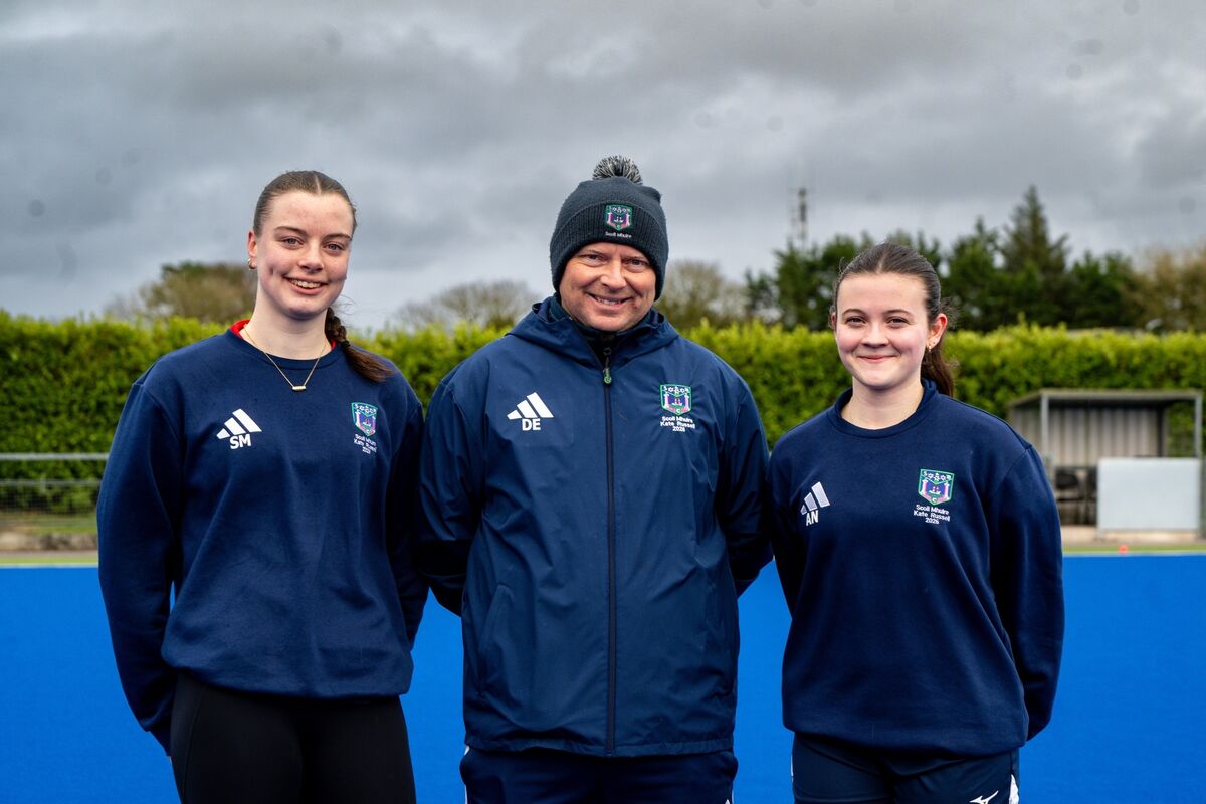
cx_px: 603
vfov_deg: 19.5
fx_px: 2345
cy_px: 402
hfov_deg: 28.8
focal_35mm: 70
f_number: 5.6
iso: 500
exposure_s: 1/200
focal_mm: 70
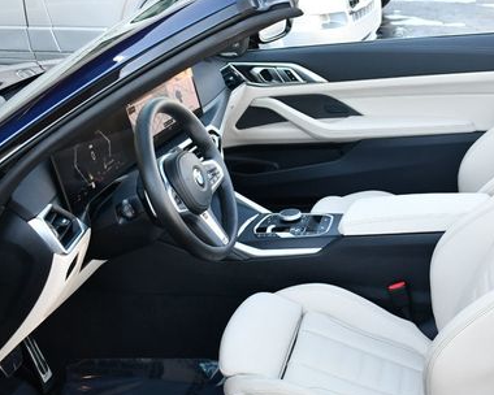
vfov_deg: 26.7
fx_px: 833
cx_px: 351
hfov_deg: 32.6
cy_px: 210
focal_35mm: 57
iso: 560
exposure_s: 1/250
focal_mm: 18
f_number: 3.5
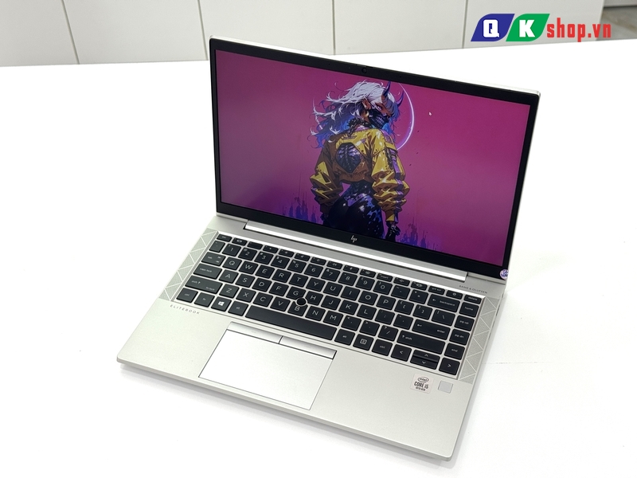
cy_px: 239
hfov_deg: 39.7
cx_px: 318
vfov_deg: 30.3
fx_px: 883
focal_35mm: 48
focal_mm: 6.76
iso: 64
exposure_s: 1/121
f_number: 1.78
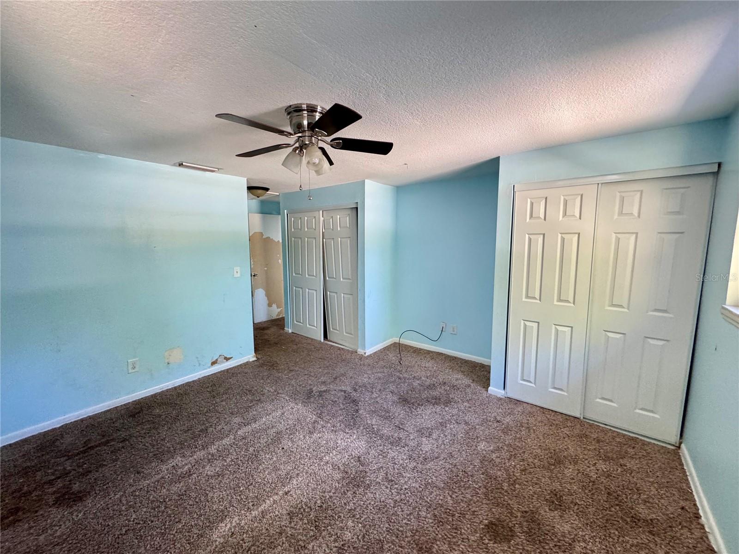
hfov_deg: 102.1
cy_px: 277
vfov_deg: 85.7
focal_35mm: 14
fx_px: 299
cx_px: 370
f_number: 2.2
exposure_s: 1/60
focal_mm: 2.22
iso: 500
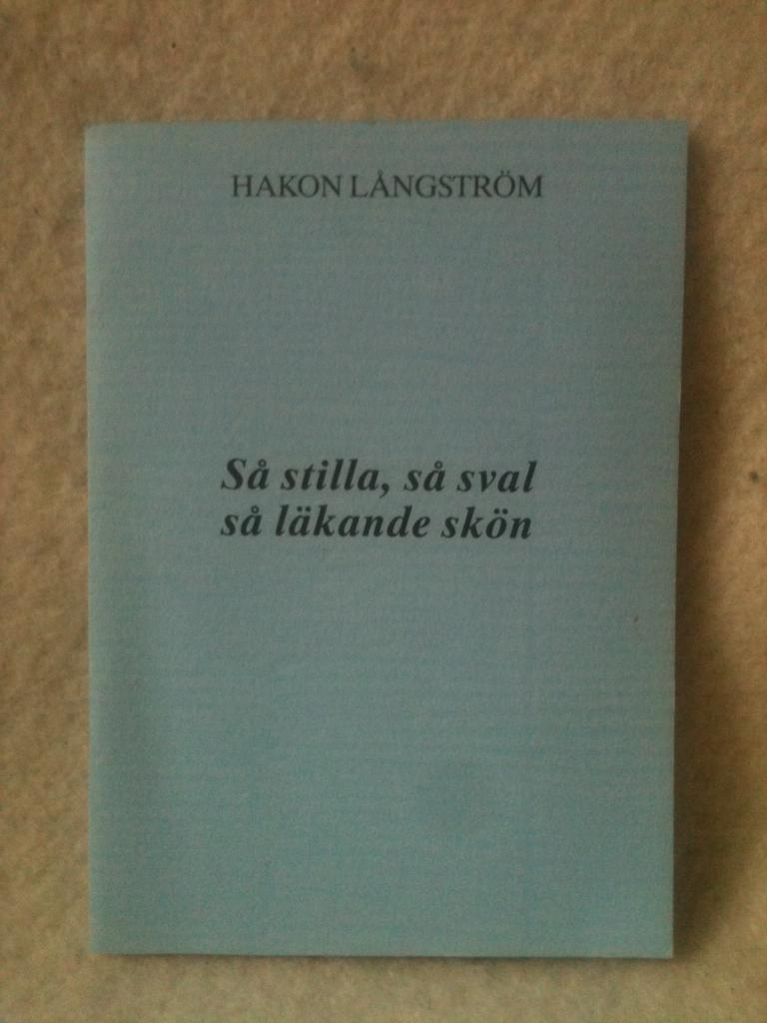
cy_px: 512
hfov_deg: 40.7
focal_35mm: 35
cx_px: 384
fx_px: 1034
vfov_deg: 52.6
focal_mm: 3.85
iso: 160
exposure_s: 1/15
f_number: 2.8
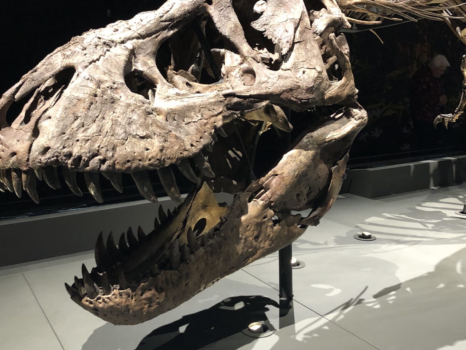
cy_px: 154
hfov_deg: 50.1
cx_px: 213
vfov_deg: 38.6
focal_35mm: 37
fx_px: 498
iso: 100
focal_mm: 3.99
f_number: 1.8
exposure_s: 1/8
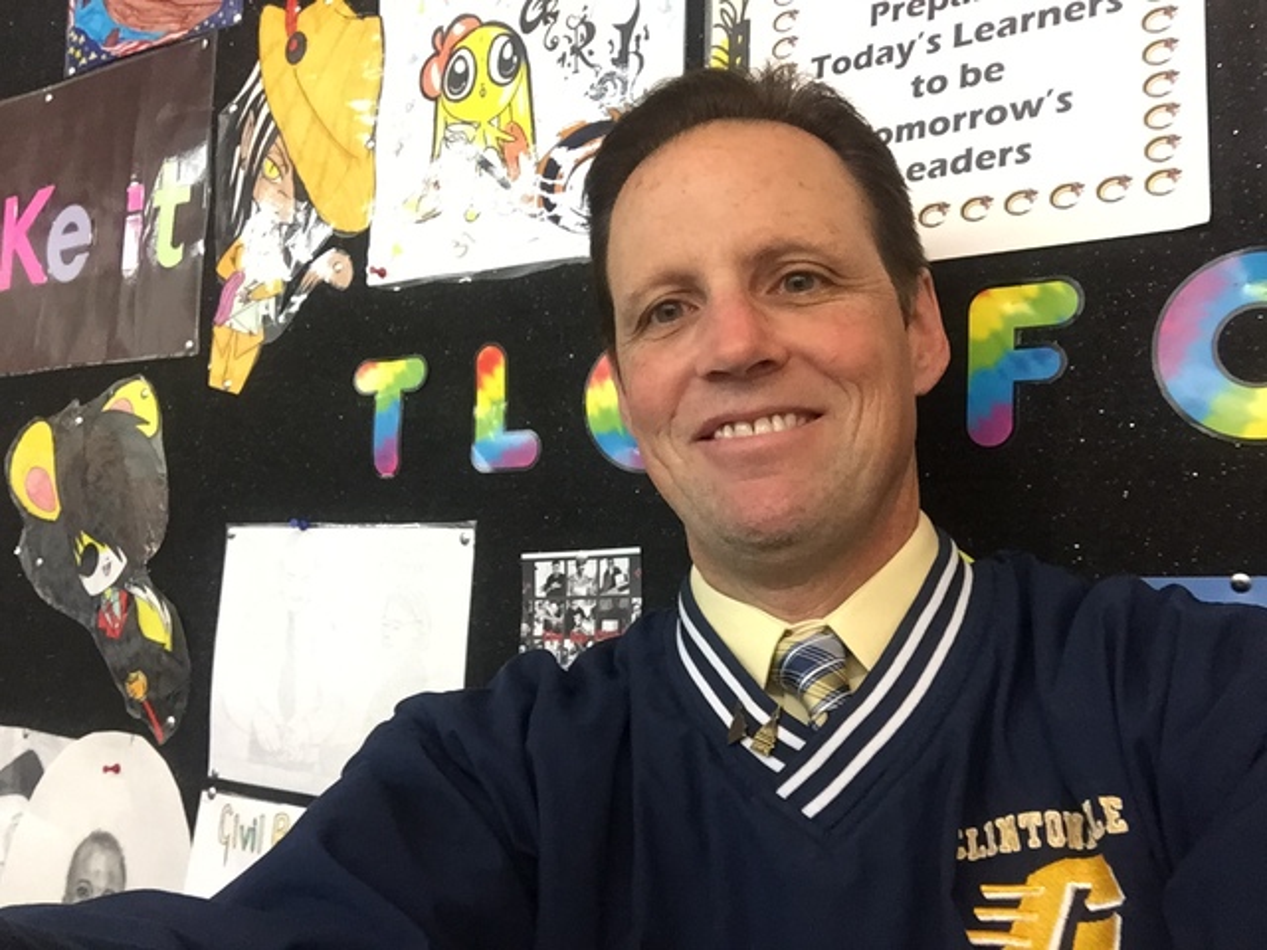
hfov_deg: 58.4
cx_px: 634
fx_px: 1135
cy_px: 475
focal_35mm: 31
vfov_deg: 45.4
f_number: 2.2
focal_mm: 2.65
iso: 250
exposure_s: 1/30
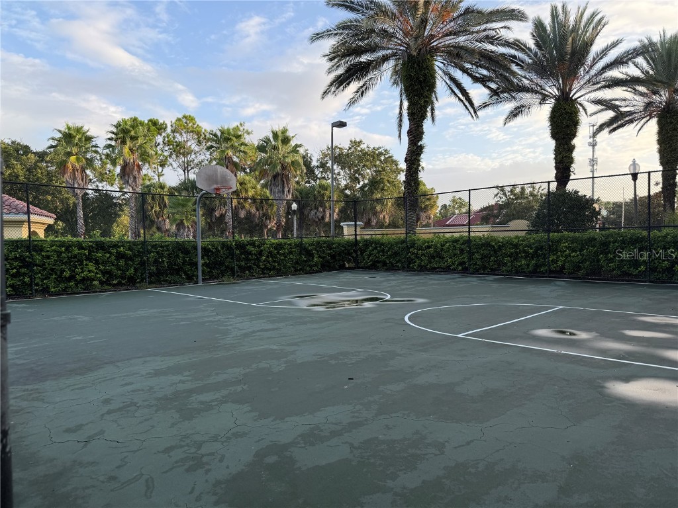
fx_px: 470
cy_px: 254
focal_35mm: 24
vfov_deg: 56.8
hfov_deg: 71.6
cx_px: 339
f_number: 1.78
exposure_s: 1/931
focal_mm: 6.76
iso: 100
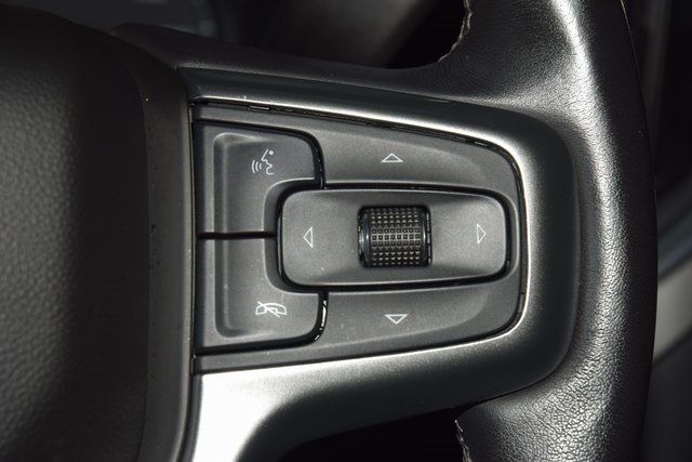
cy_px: 231
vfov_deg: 13.0
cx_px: 346
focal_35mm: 105
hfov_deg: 19.5
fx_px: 2019
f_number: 8
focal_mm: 70
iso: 100
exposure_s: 1/125
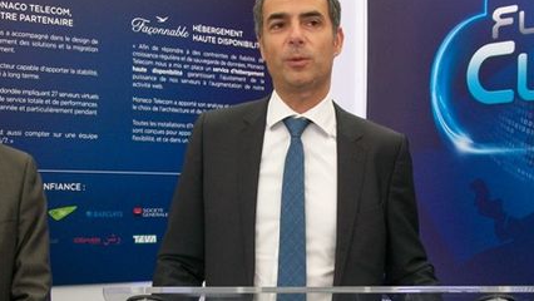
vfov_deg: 17.6
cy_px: 240
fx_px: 963
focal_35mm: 68
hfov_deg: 31.0
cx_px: 263
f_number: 2.7
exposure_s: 1/60
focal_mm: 6.1
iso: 69
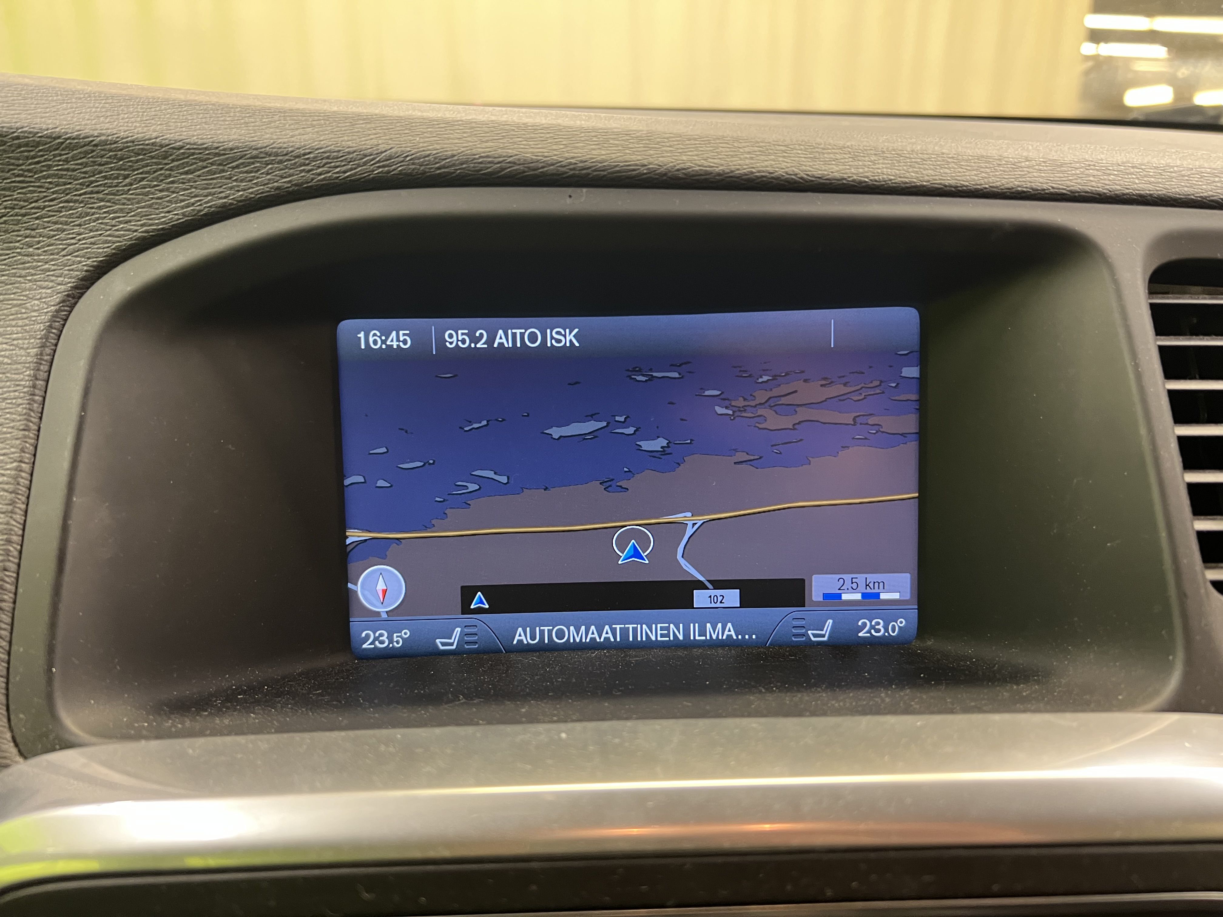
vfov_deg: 53.1
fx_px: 919
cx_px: 612
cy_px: 458
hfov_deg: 67.3
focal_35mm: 26
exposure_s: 1/50
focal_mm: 5.7
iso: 250
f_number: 1.5
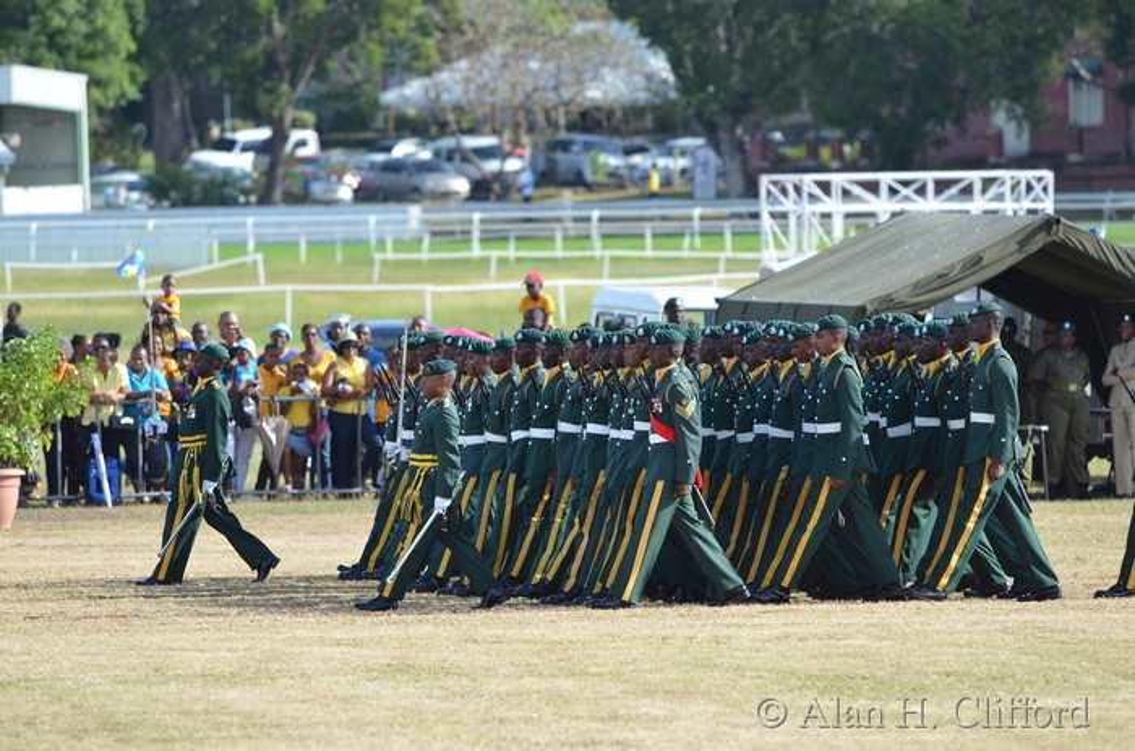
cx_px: 568
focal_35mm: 465
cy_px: 376
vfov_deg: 2.9
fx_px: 14624
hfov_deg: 4.4
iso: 450
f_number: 5.3
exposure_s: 1/1000
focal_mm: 310
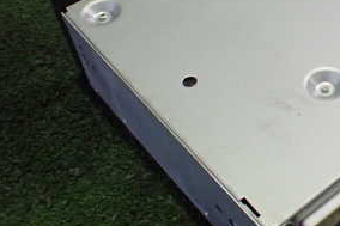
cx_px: 357
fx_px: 623
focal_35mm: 66
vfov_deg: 20.4
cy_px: 51
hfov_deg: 28.3
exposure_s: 1/80
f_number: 2.3
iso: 800
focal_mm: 5.4
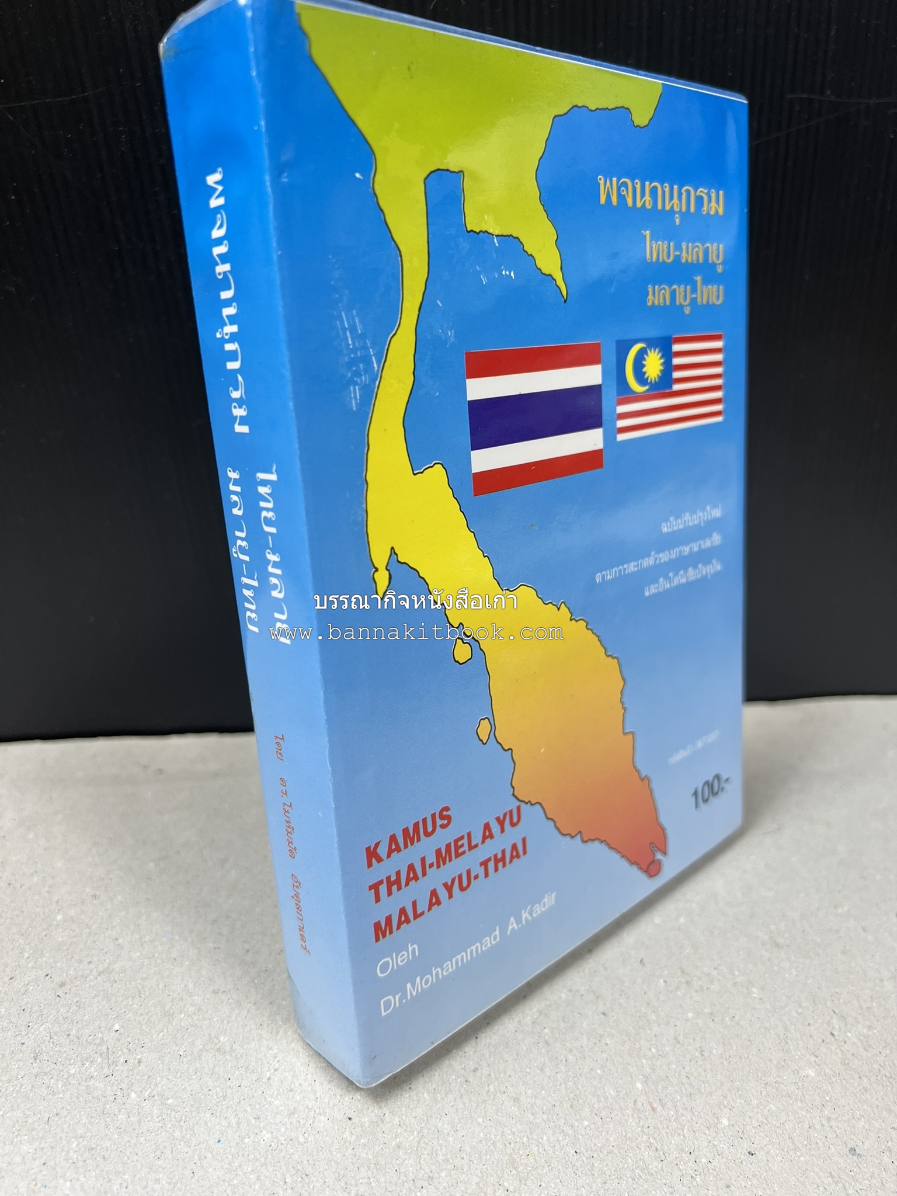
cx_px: 448
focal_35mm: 26
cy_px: 598
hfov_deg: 53.1
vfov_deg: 67.3
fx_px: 898
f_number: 1.5
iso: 50
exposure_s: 1/100
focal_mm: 5.7
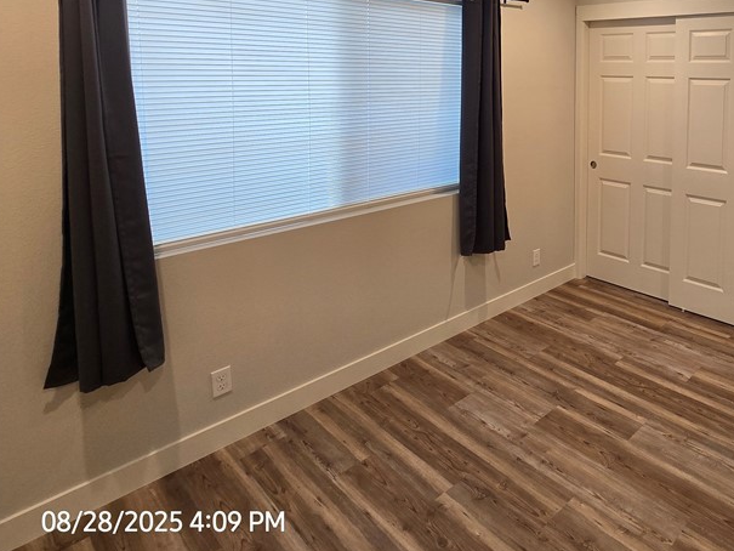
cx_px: 604
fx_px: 467
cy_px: 130
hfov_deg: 67.9
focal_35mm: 22
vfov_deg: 57.6
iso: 100
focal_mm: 2.2
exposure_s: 1/60
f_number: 2.2
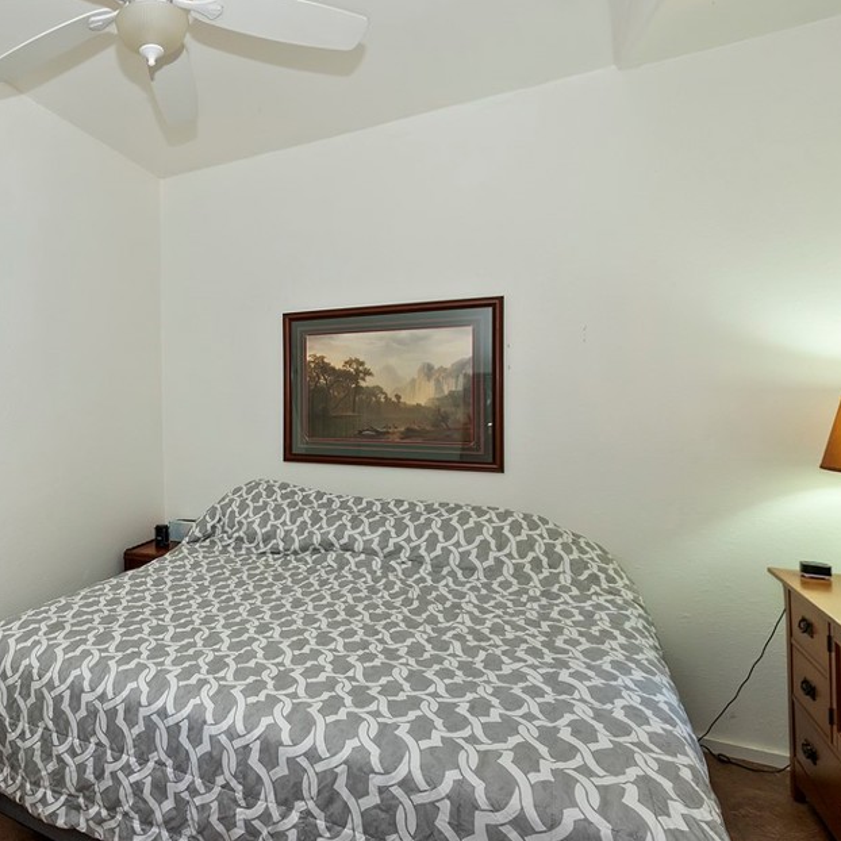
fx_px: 577
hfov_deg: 65.6
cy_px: 416
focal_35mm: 21
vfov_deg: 72.1
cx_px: 168
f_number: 8
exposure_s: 1/30
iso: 400
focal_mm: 10
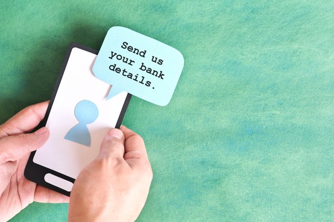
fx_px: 380
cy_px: 111
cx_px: 167
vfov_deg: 32.6
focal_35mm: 41
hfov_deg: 47.4
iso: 250
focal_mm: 27
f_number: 5
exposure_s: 1/20
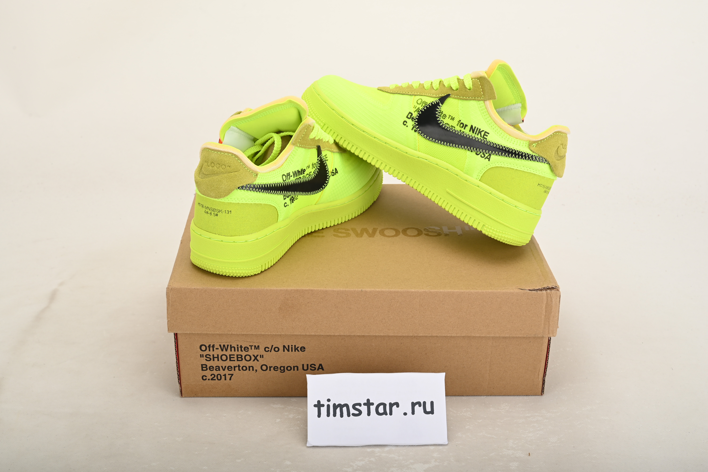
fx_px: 885
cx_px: 354
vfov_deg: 29.9
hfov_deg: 43.6
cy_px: 236
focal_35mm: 45
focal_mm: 45
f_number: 13
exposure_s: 1/200
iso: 100
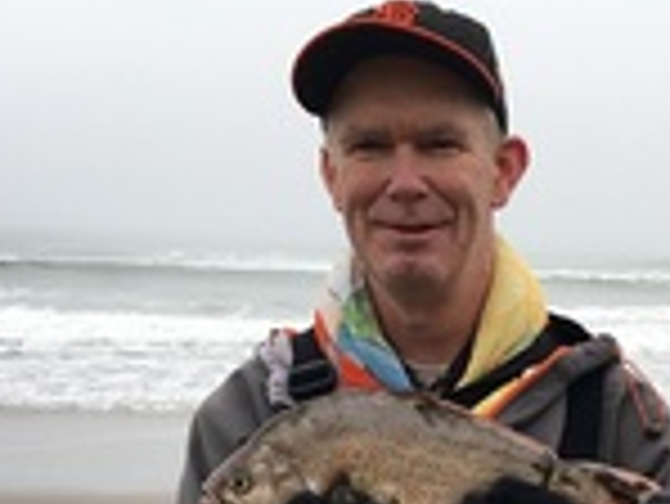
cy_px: 554
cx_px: 585
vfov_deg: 18.2
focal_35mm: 78
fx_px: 1511
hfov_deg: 24.4
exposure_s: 1/212
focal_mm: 4.15
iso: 25
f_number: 2.2
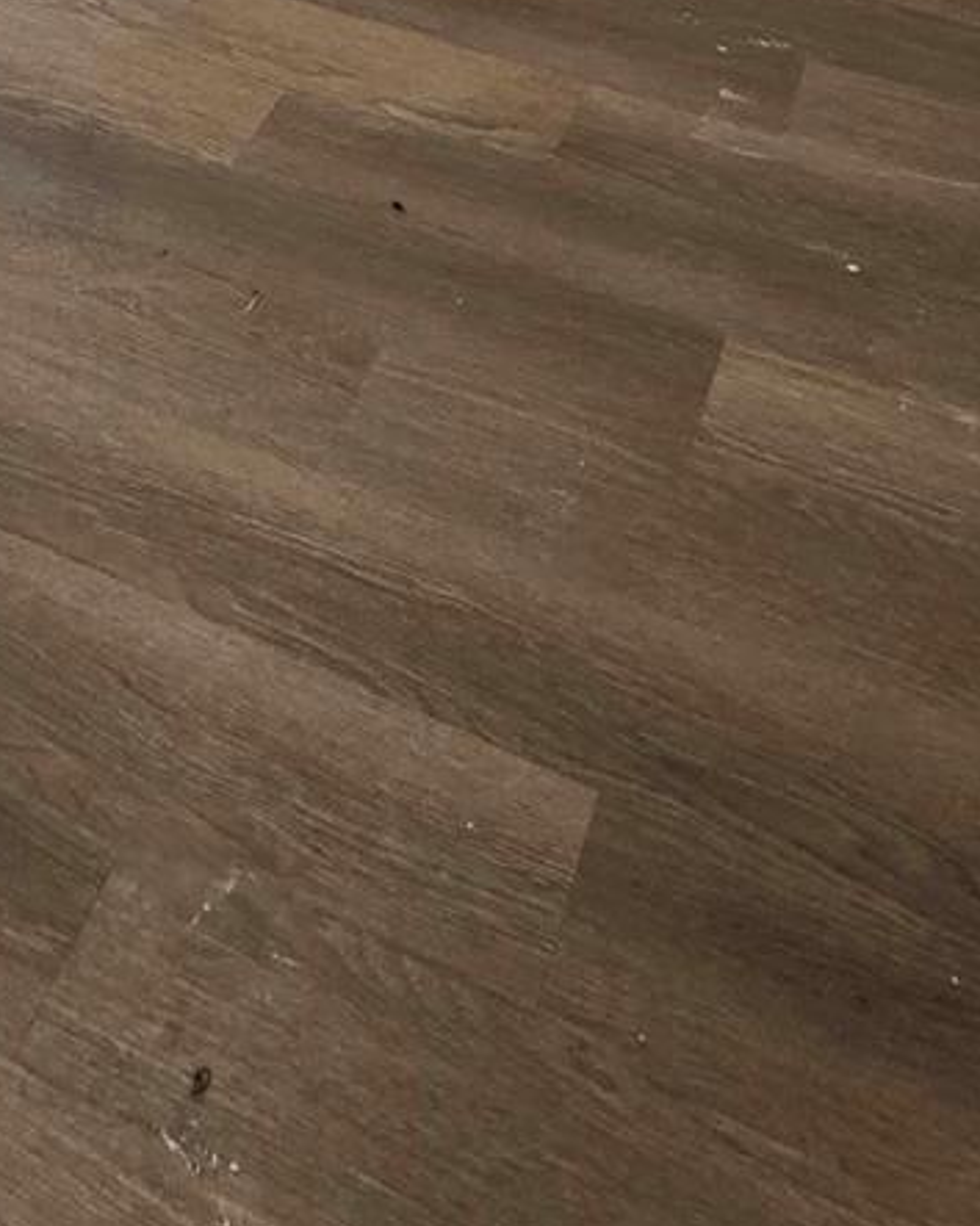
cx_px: 318
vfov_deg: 26.6
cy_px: -706
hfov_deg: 33.8
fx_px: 1596
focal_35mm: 44
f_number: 2.2
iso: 125
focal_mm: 2.2
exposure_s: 1/60.2
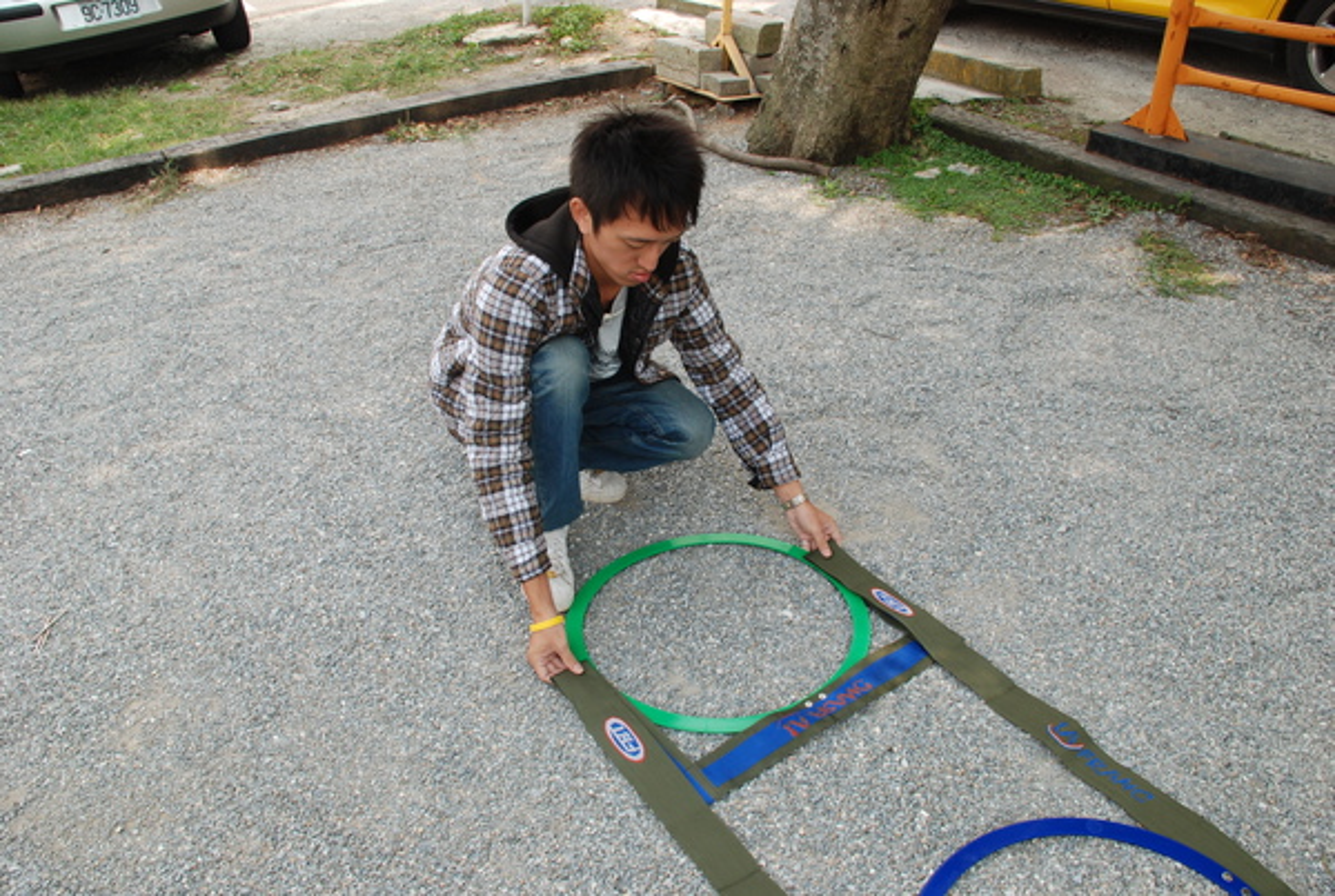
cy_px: 448
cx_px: 668
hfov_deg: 67.3
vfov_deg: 48.1
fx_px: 1003
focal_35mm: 27
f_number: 7.1
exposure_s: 1/200
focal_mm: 18
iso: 250
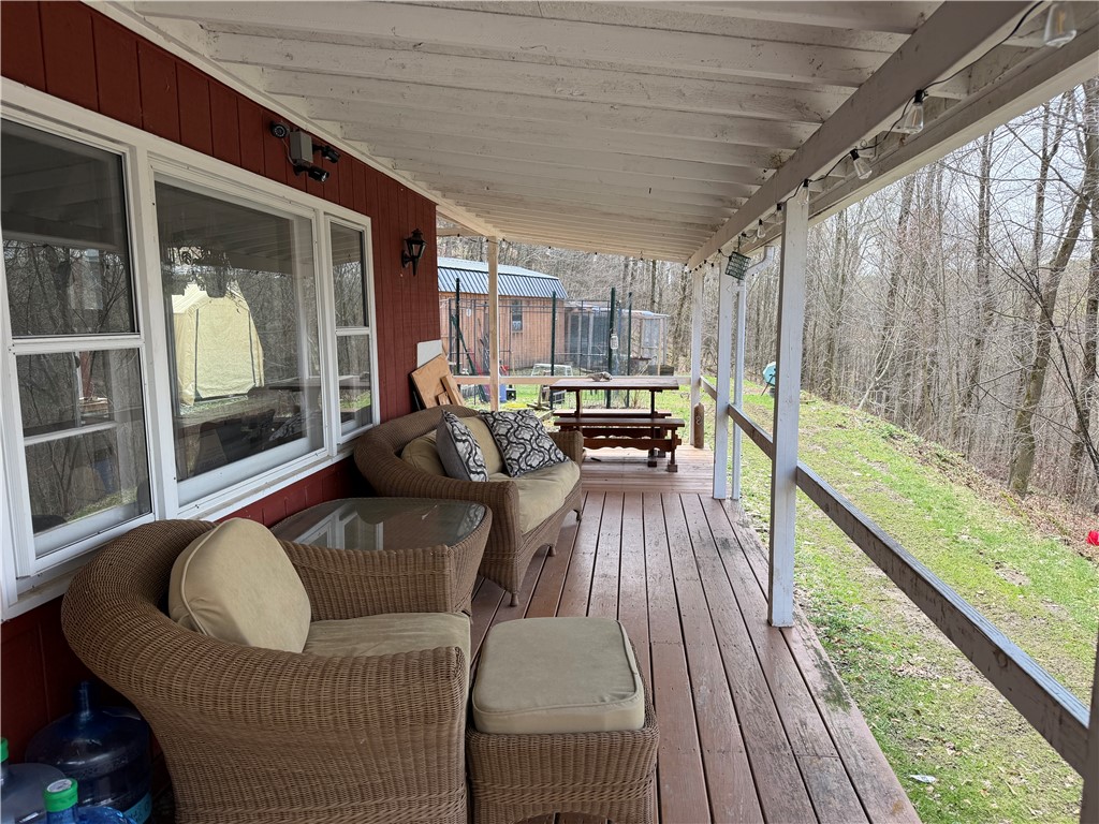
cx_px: 550
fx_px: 762
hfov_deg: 71.6
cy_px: 412
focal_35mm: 24
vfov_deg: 56.8
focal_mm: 6.76
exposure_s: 1/488
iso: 80
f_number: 1.78
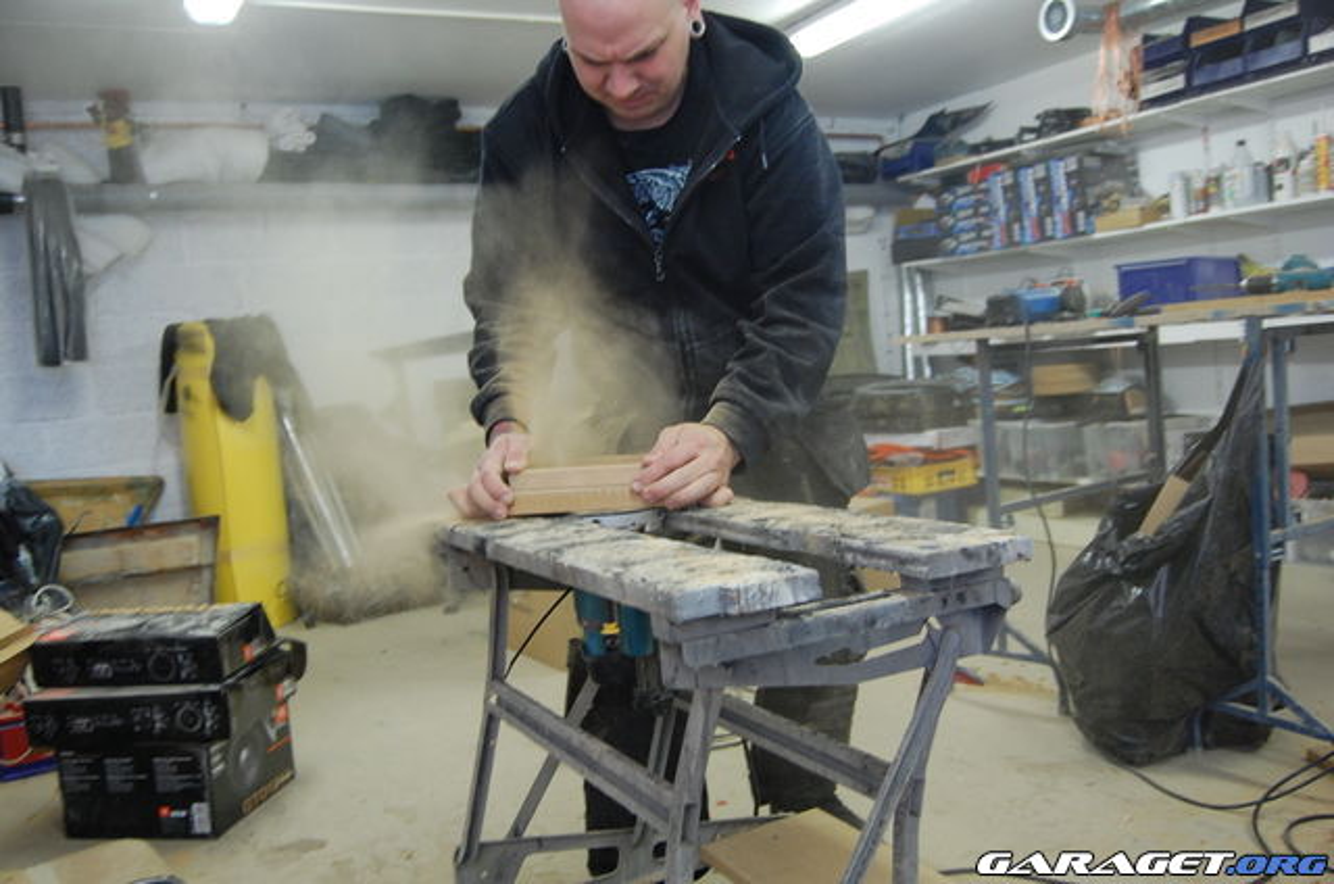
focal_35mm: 30
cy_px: 442
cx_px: 667
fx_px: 1109
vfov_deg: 43.4
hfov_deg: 62.0
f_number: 3.8
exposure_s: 1/15
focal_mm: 20
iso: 800
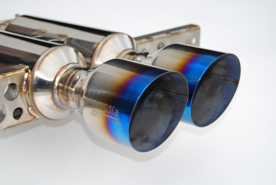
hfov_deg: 24.6
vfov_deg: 16.6
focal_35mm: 82
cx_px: 138
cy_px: 92
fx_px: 633
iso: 100
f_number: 5.6
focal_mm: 55
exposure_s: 1/200
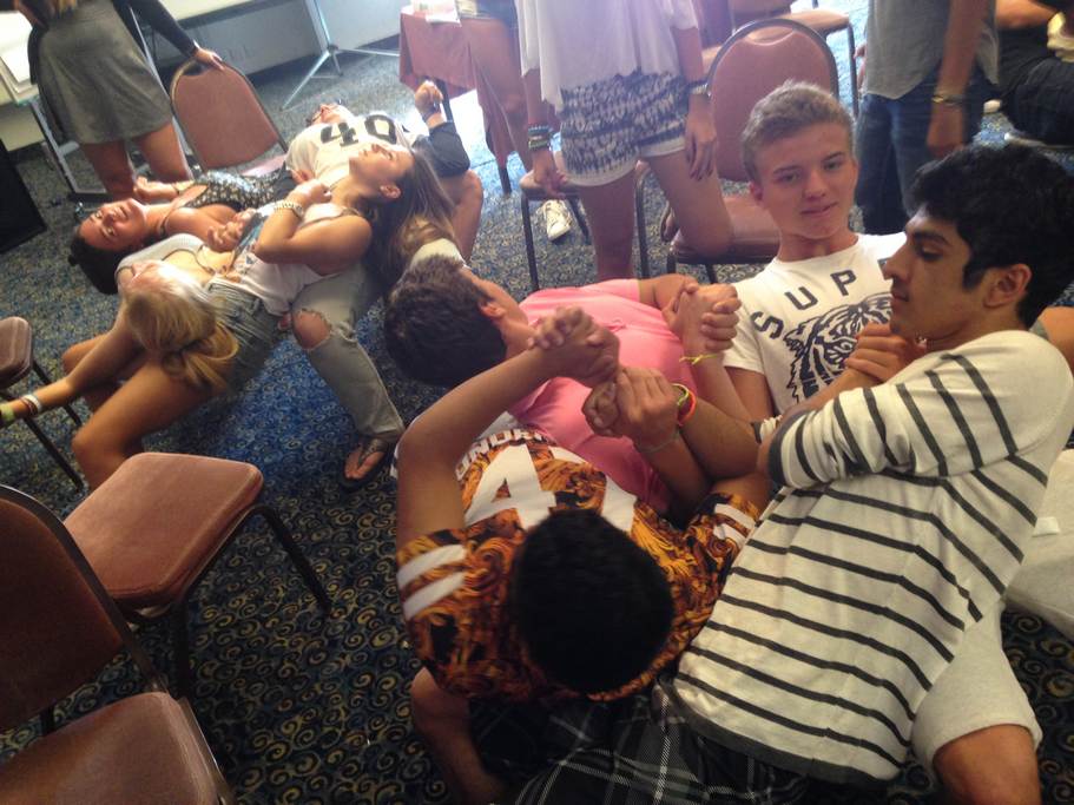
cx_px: 537
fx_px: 1024
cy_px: 402
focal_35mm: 33
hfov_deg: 55.4
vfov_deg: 42.9
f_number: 2.4
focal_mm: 4.12
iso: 160
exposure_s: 1/20
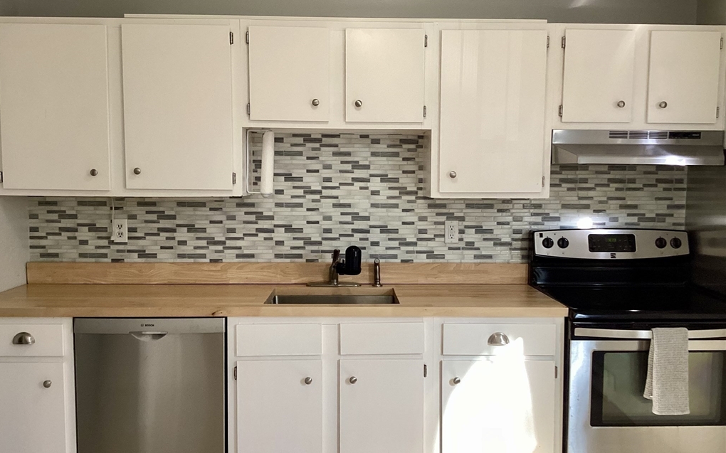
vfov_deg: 38.3
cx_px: 362
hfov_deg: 58.2
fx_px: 653
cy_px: 233
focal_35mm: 33
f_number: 2.4
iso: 100
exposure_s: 1/60
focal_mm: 3.3
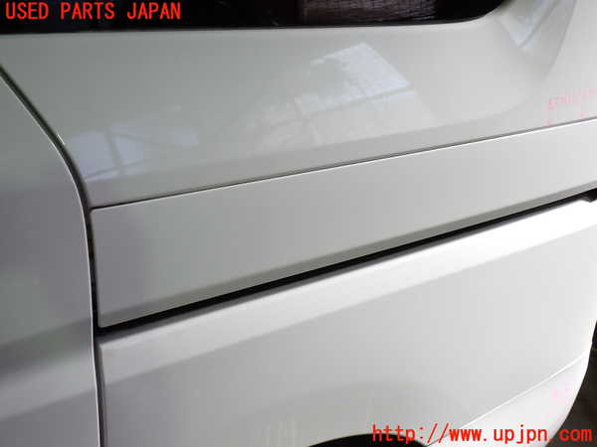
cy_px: 224
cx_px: 298
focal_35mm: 30
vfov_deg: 46.8
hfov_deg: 60.0
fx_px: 517
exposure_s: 1/80
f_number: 2.3
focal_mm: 5.4
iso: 100
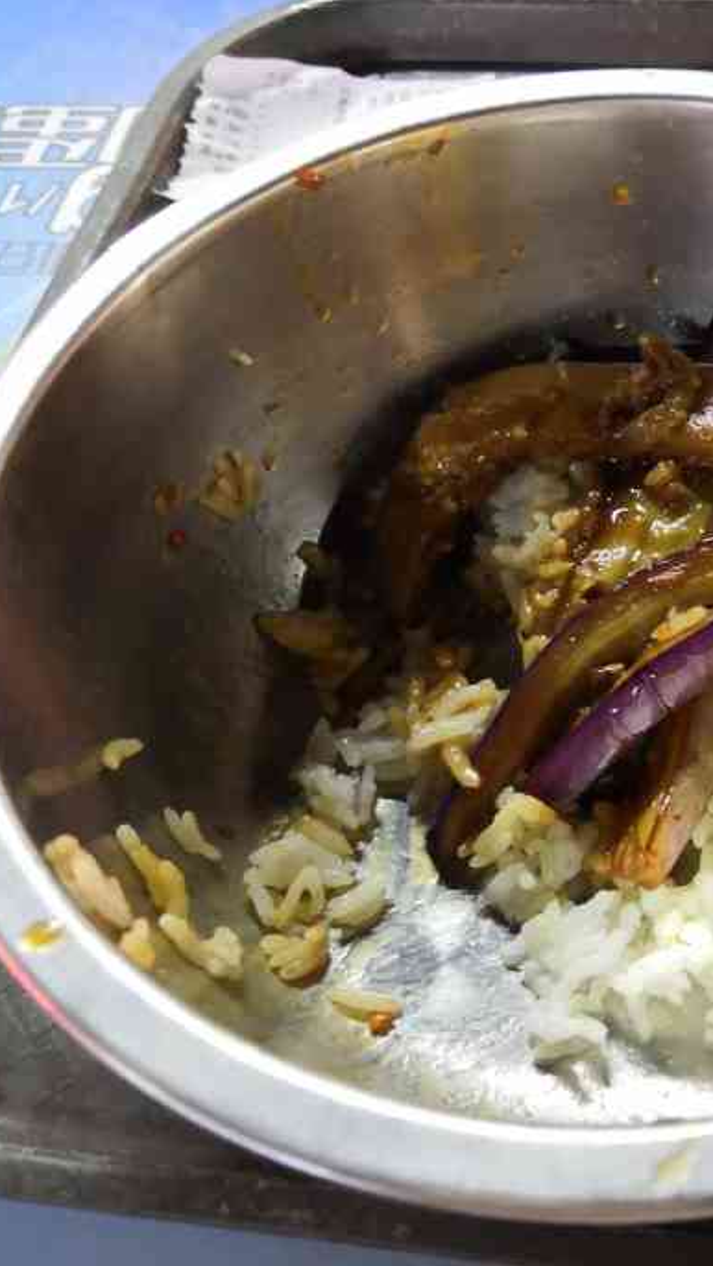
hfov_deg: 28.9
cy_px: 534
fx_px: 1344
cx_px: 595
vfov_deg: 50.3
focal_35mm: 40
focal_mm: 3.95
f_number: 1.8
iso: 640
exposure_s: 1/25
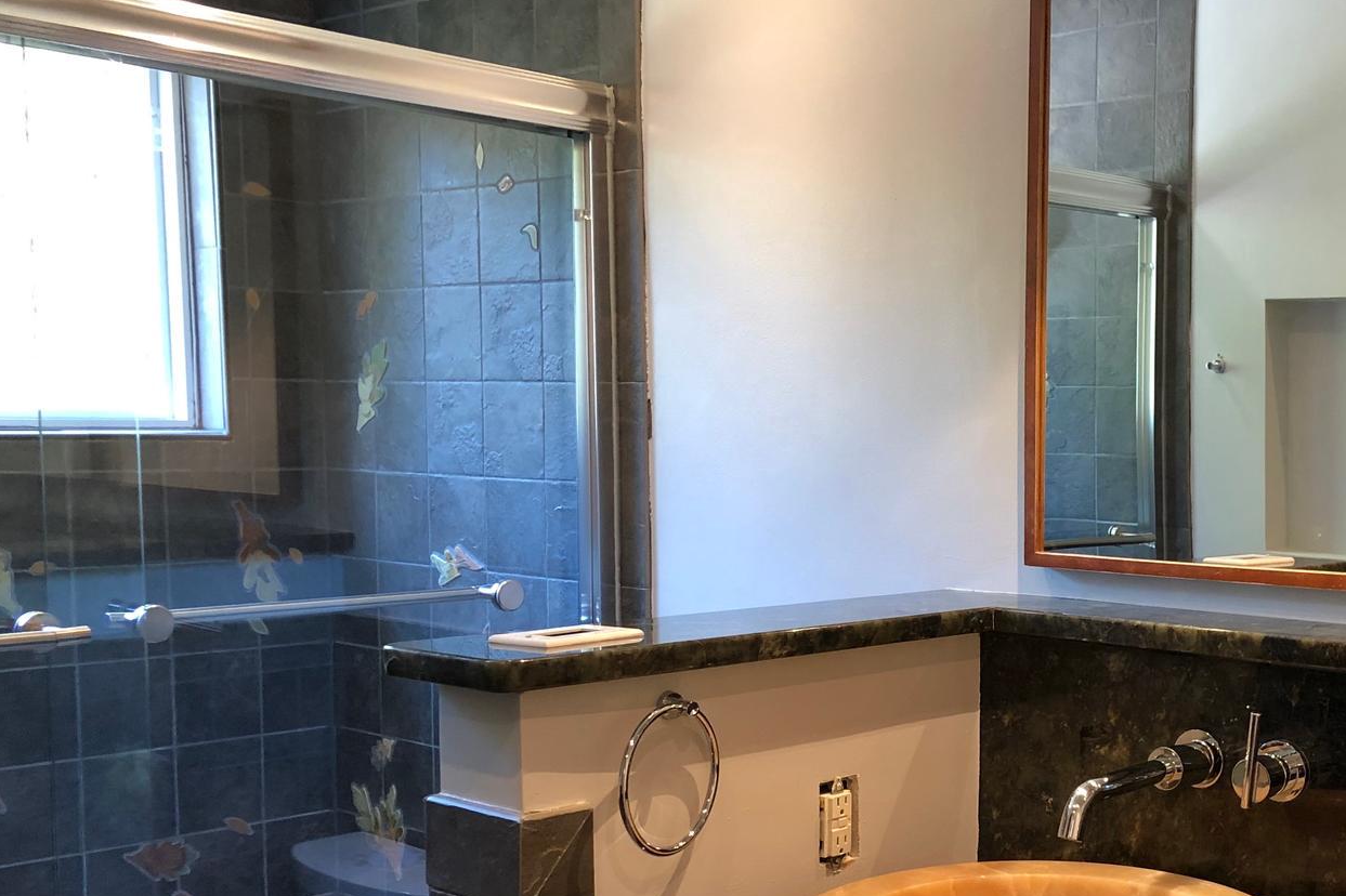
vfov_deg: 27.8
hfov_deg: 39.8
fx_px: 1794
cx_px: 1035
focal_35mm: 48
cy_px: 616
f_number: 1.8
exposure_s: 1/15
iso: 50
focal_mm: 4
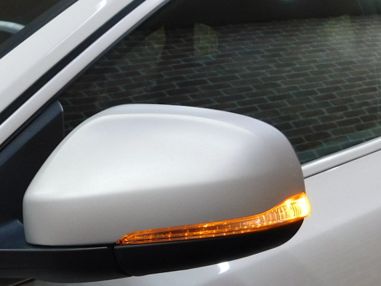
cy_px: 254
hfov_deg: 28.9
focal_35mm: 66
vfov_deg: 21.8
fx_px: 726
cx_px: 85
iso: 140
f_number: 3
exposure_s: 1/30
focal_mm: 4
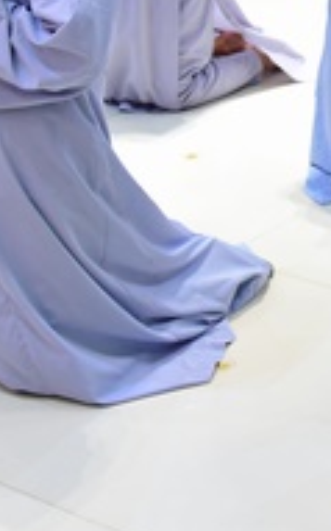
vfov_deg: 19.2
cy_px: -53
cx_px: 567
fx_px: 1504
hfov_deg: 11.7
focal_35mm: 104
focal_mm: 30
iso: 1000
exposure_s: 1/60
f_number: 4
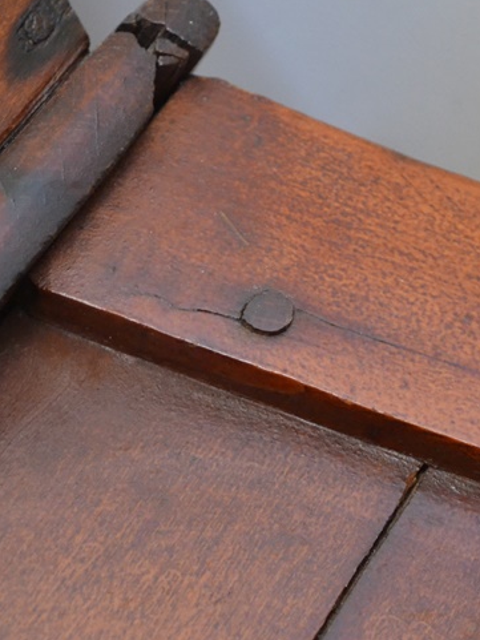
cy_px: 365
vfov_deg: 15.6
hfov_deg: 11.8
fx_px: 2329
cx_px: 302
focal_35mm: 126
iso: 3200
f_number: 5.3
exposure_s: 1/25
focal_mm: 42
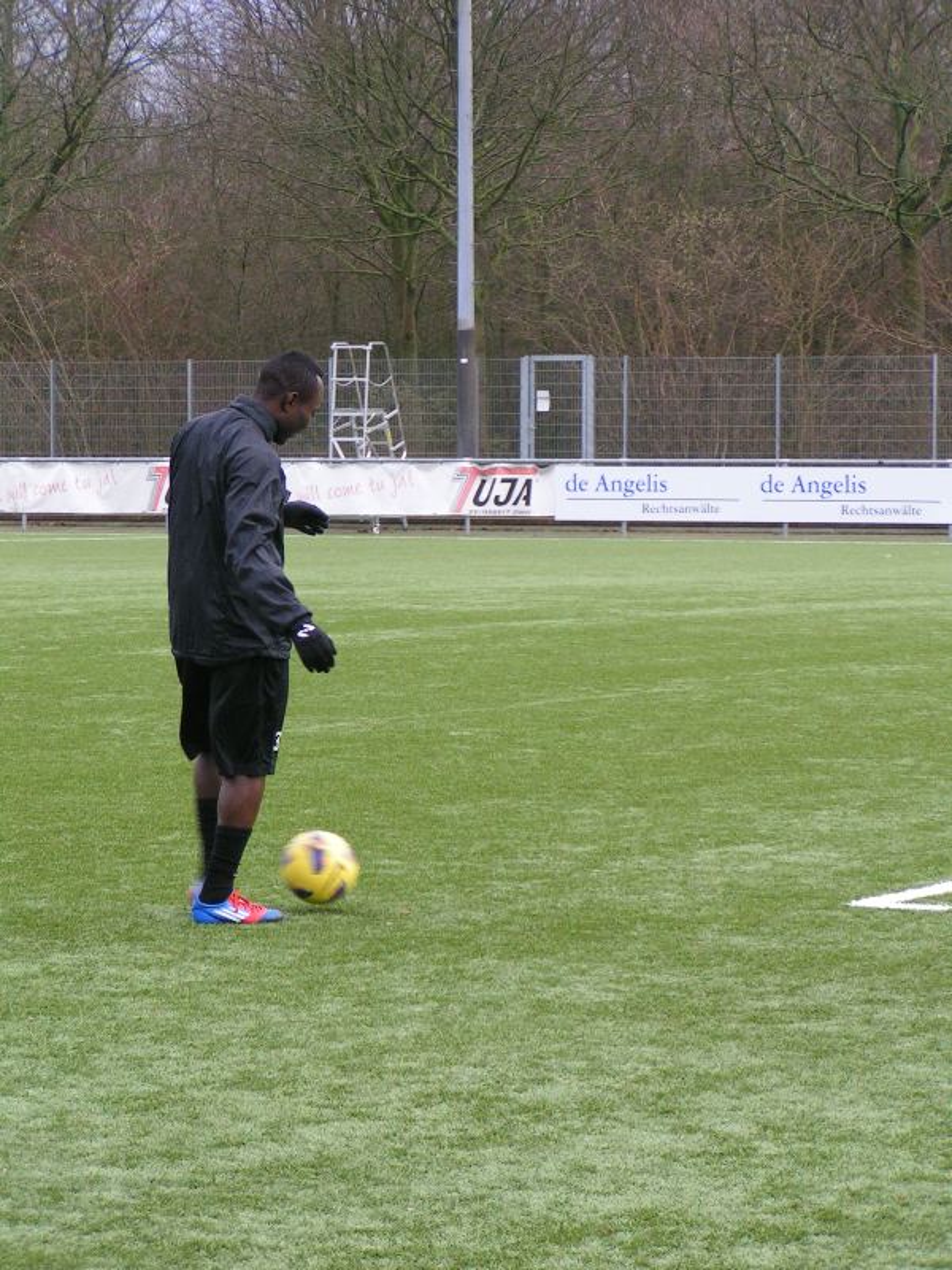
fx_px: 5757
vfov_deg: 12.6
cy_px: 635
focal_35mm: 157
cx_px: 476
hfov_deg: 9.5
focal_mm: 24
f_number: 3.5
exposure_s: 1/160
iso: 125
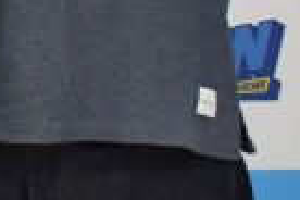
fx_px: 1869
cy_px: -187
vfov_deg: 6.0
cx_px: -491
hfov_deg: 8.2
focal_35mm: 224
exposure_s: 1/500
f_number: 5
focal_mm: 23
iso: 2000
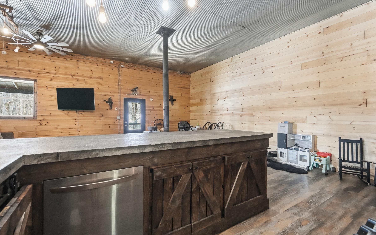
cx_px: 190
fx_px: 164
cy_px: 119
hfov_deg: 97.8
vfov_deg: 71.3
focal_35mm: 16
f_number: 4
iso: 800
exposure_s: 1/320
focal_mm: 10
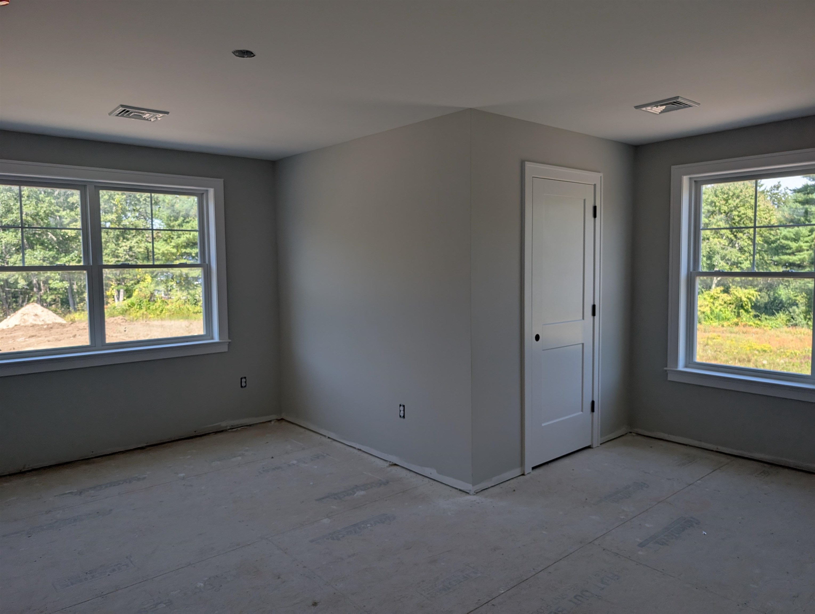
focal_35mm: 24
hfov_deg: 71.5
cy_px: 307
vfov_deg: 56.9
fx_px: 566
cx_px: 408
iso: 21
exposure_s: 1/251
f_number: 1.68
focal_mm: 6.9
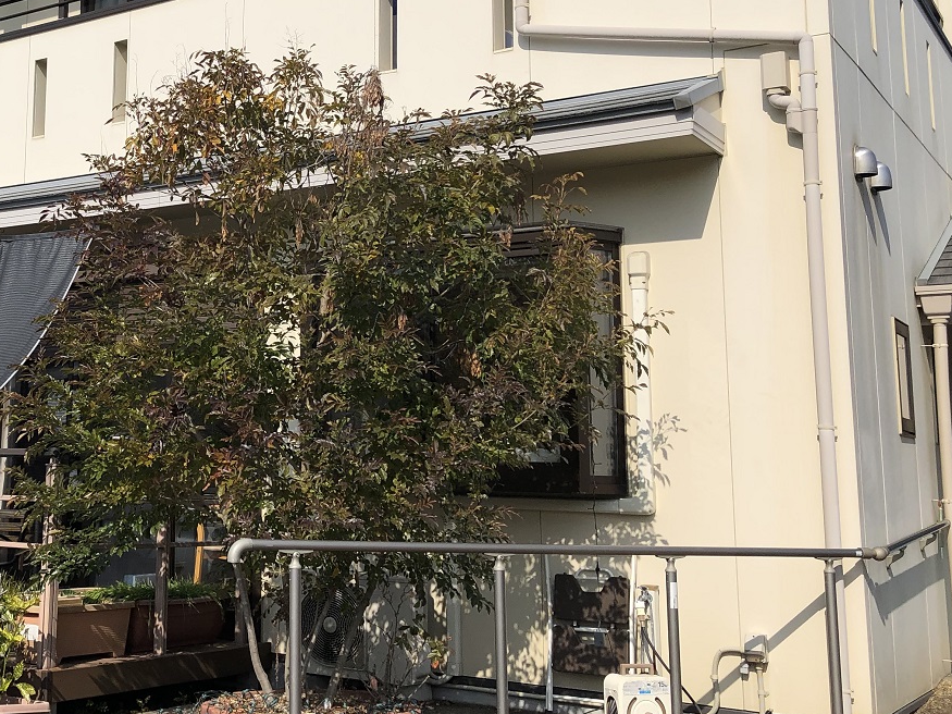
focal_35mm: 48
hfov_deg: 37.9
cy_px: 263
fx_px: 1320
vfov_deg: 30.1
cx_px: 160
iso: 20
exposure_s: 1/3205
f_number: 1.8
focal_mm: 4
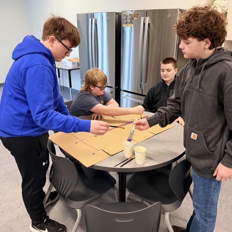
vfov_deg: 55.6
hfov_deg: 55.6
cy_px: 107
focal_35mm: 29
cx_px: 117
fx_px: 220
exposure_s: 1/75
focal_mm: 6.76
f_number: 1.78
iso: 160
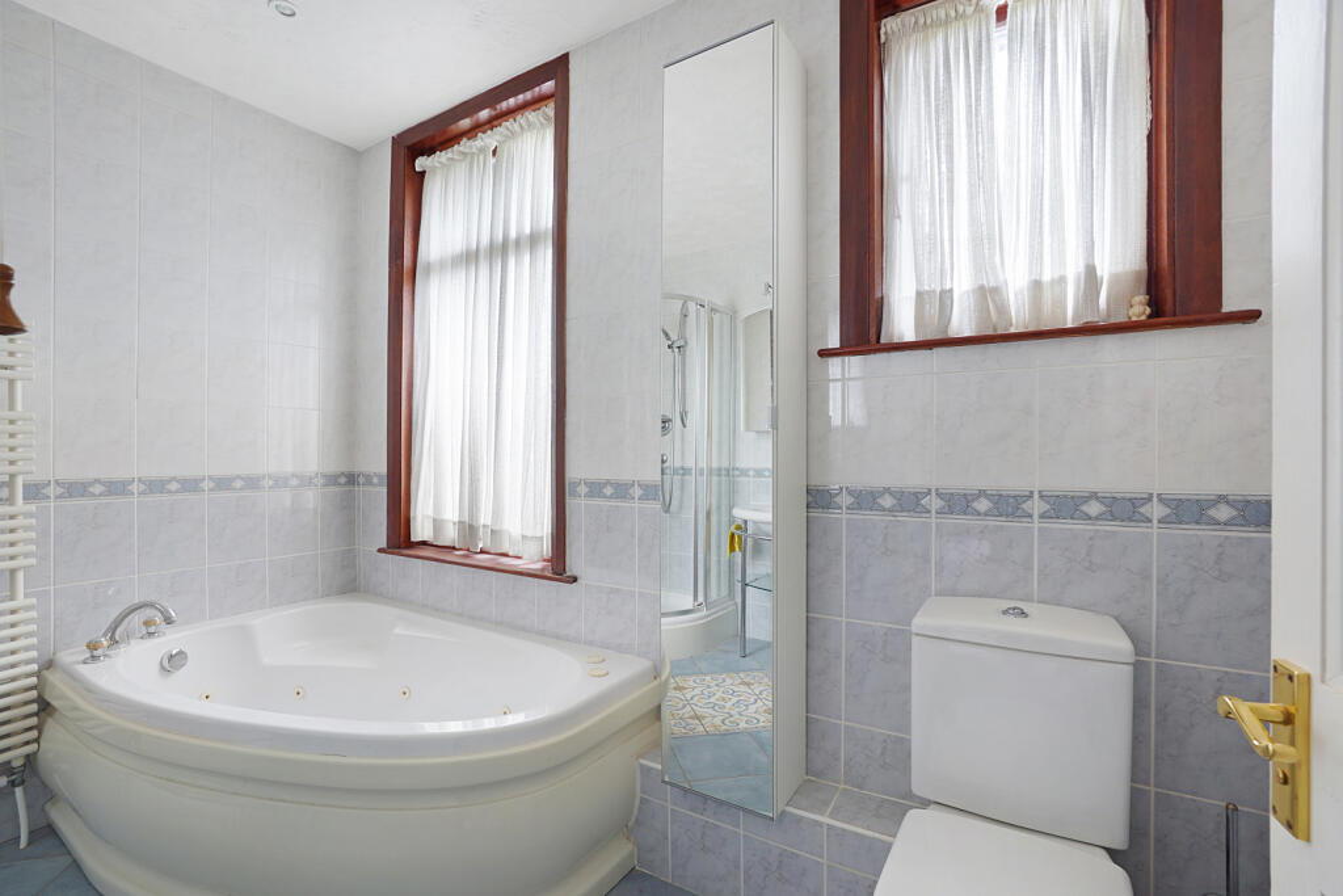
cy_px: 448
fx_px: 560
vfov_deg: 77.3
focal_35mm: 15
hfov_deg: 100.4
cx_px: 672
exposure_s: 1/6
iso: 200
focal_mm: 10
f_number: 9
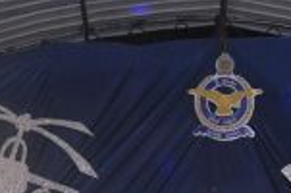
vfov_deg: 7.4
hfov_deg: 11.3
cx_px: 320
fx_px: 1444
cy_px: 378
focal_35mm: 179
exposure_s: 1/60
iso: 800
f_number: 4.2
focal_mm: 30
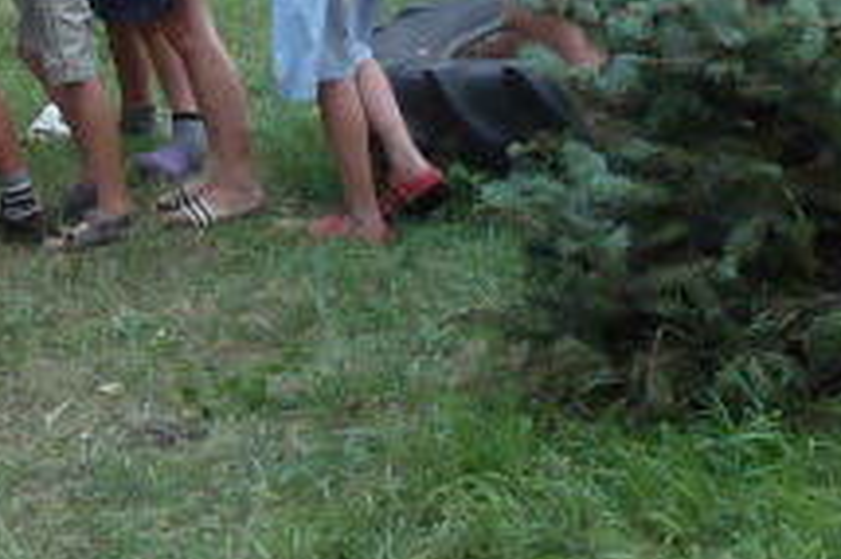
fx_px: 3758
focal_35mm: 161
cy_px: -254
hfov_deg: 12.3
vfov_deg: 8.3
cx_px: -282
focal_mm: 5.4
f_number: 3
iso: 200
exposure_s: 1/250
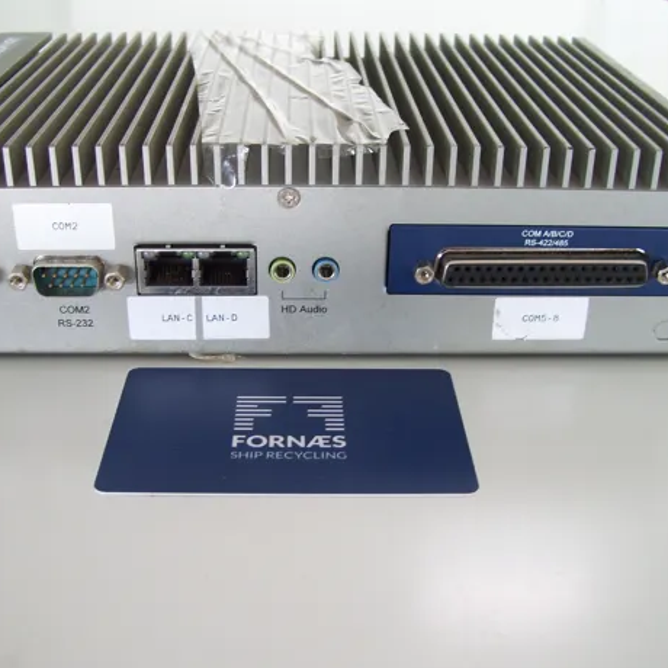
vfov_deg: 39.2
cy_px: 338
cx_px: 304
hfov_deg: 39.1
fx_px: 939
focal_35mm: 43
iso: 80
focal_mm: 6
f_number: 2.7
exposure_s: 1/80
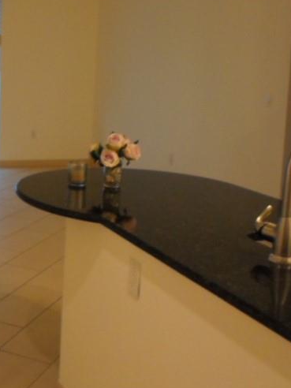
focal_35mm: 52
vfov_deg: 36.4
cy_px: 126
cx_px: -8
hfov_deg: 26.4
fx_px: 583
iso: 240
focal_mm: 4.5
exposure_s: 1/30
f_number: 2.5
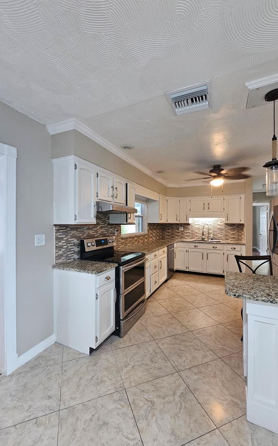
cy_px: 222
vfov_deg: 105.3
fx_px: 170
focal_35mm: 14
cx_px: 139
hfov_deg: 78.6
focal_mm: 2.2
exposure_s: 1/60
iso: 400
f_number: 2.2
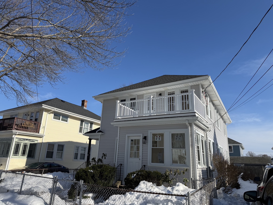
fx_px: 189
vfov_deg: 56.8
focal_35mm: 24
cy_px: 102
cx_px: 136
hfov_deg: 71.6
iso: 80
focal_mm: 6.76
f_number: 1.78
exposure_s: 1/6173
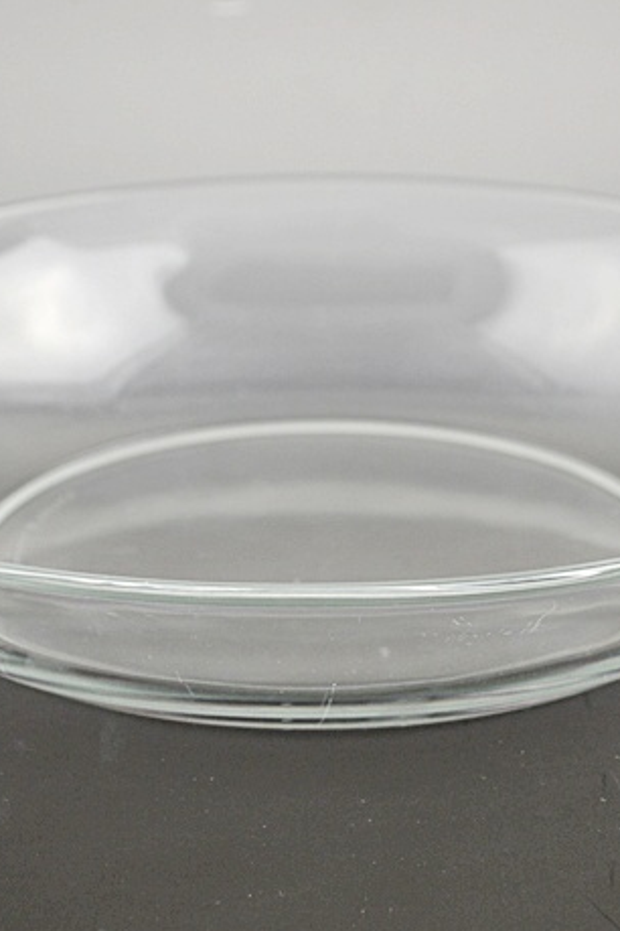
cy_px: 468
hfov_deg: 13.0
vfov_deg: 19.5
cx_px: 322
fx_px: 2712
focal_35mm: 105
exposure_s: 1/40
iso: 400
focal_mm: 46
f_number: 5.3
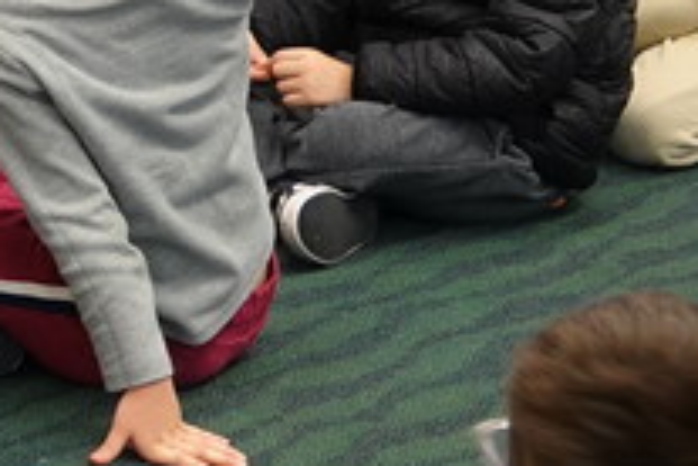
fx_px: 4226
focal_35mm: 218
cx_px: -998
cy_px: -201
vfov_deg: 6.2
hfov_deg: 8.6
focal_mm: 16.31
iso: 500
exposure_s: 1/50
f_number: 3.2
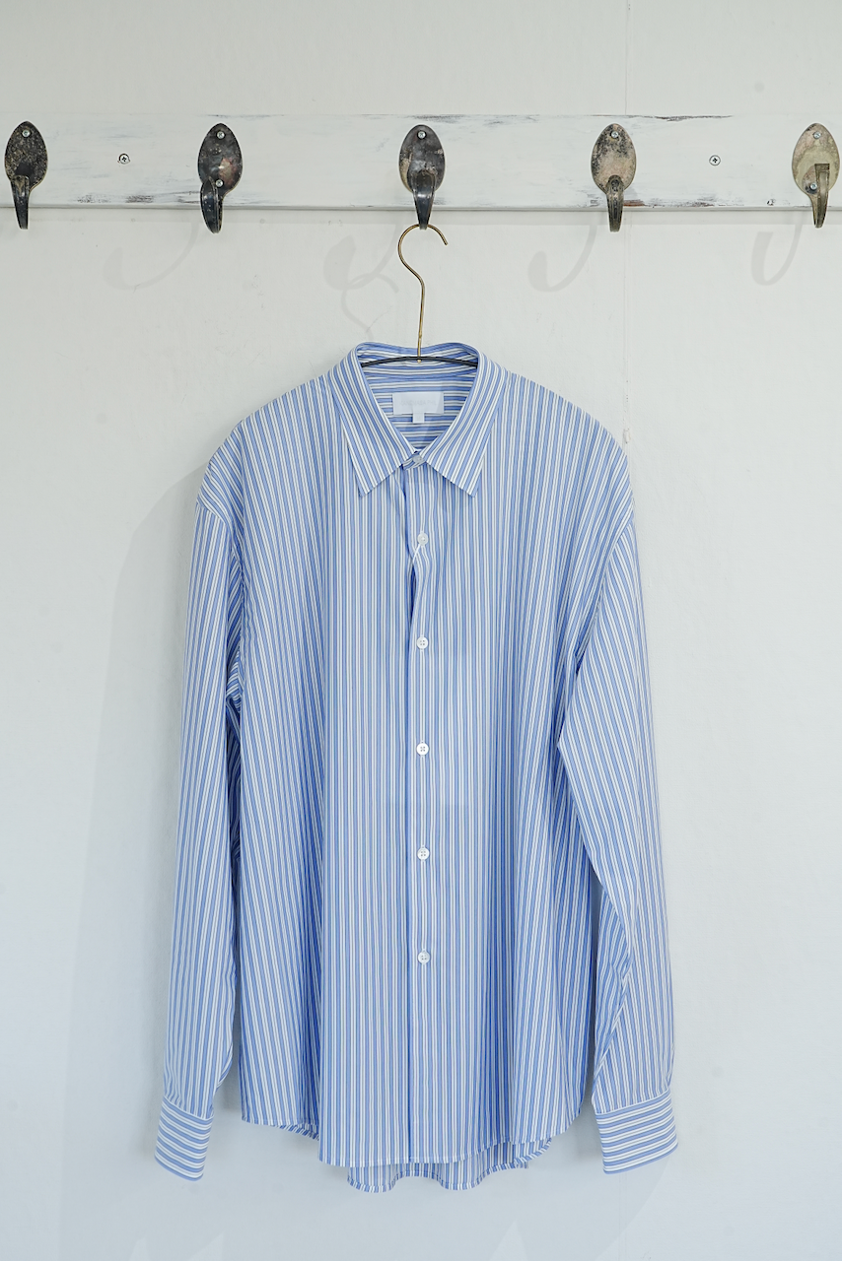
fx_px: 1893
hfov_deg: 25.1
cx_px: 421
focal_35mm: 54
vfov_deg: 36.9
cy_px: 630
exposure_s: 1/50
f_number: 9
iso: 1000
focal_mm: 54
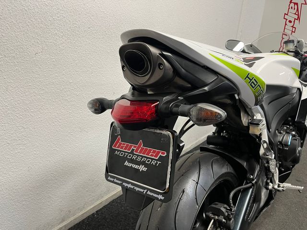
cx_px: 154
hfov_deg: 67.3
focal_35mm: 26
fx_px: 231
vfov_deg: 53.1
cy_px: 115
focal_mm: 5.1
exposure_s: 1/50
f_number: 1.6
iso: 80
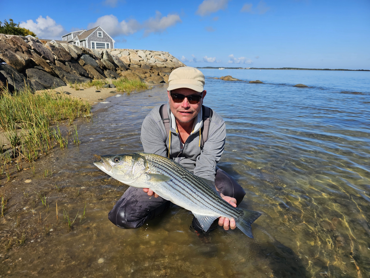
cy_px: 139
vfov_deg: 58.9
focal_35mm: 23
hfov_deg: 73.9
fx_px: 246
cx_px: 185
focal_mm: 6.3
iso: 16
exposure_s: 1/1384
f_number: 1.7
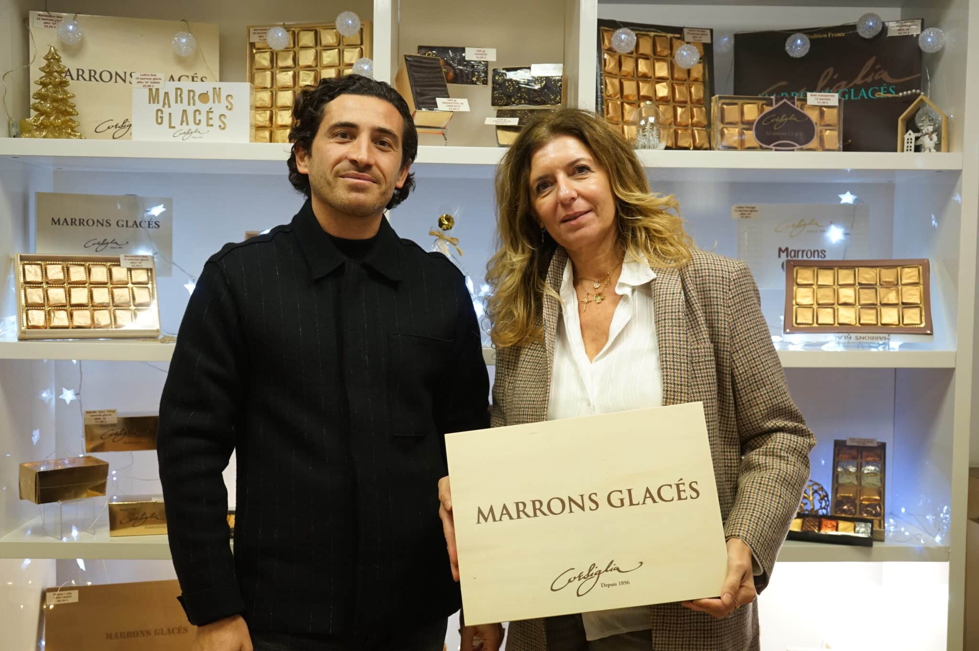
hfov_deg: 49.6
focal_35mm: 39
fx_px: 1060
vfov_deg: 34.2
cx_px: 490
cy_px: 326
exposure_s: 1/160
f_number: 5
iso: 2500
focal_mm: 39
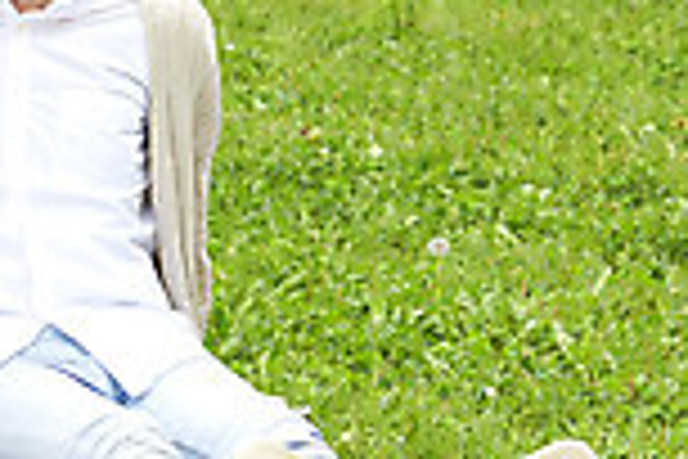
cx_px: -326
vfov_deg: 5.0
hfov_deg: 7.4
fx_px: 5236
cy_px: 63
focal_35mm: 274
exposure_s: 1/125
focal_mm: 70
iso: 320
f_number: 4.5
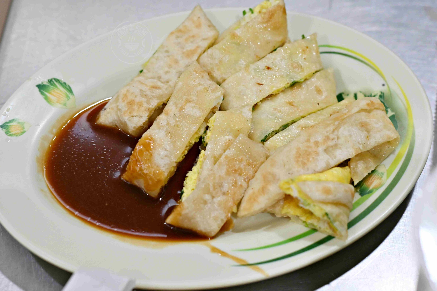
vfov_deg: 17.9
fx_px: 922
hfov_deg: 26.7
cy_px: 147
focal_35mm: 76
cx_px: 220
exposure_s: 1/200
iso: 640
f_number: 3.2
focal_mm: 50
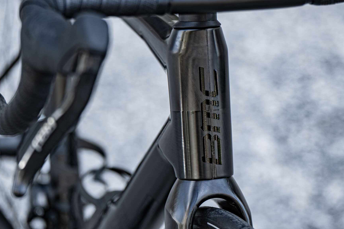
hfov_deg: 11.6
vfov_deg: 7.8
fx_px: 1691
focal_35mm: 177
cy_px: 89
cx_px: 191
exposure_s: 1/320
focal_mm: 120
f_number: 2.8
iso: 64
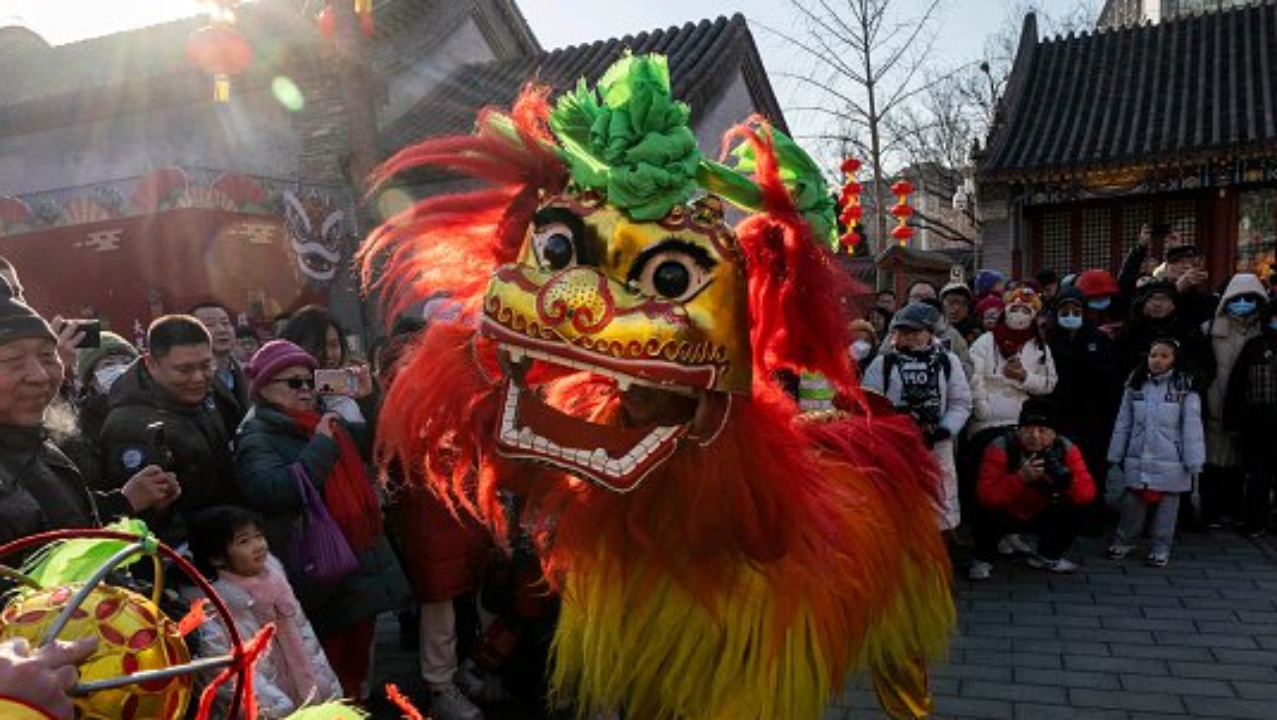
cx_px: 636
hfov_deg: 65.0
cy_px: 470
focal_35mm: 30
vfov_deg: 39.1
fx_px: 1002
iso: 1250
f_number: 8
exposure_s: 1/2000
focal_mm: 25.5
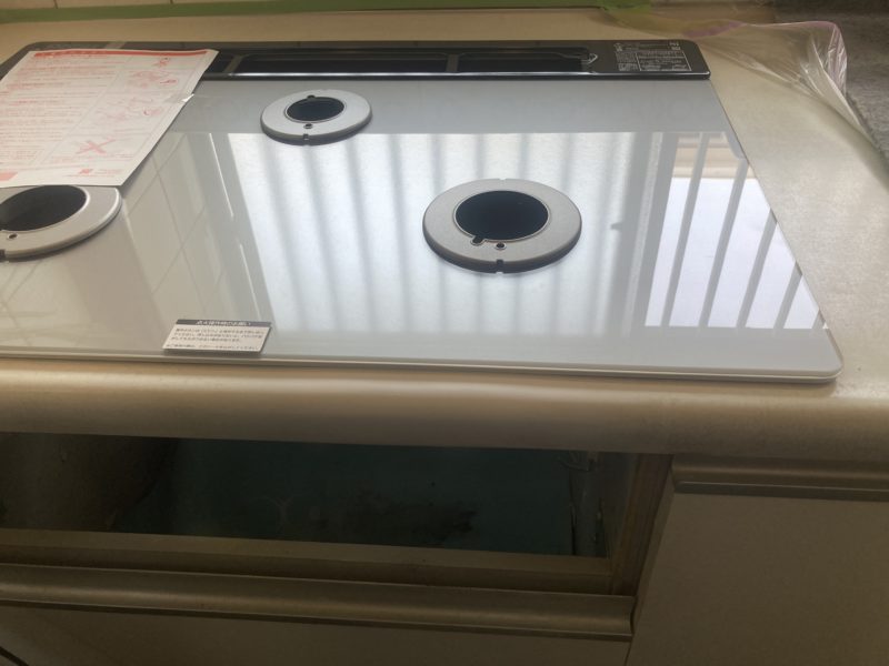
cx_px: 444
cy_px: 333
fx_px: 719
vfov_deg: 49.7
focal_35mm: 28
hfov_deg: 63.4
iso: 32
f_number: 1.8
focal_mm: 3.99
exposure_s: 1/120
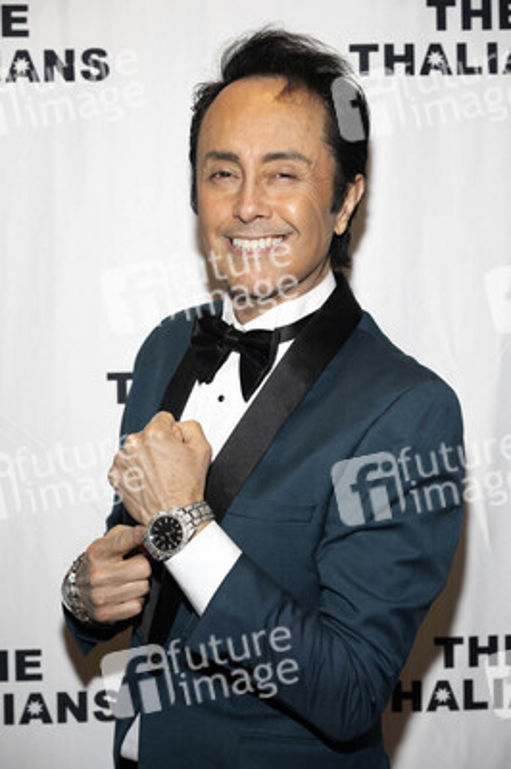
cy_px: 384
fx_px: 1408
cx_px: 256
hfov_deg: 20.6
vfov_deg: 30.5
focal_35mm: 66
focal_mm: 66
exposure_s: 1/200
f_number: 5.6
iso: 800
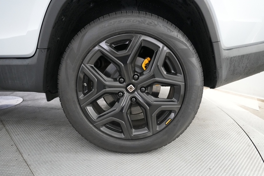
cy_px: 88
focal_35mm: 24
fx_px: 176
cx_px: 132
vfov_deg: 53.1
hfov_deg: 73.8
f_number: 2.8
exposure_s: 1/160
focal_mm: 24
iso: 6400
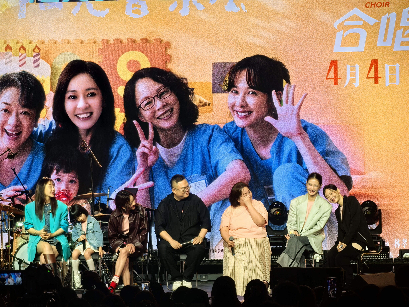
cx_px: 204
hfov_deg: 12.0
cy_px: 154
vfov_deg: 9.1
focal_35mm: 164
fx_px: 1938
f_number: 3
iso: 125
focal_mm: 14.6
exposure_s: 1/50
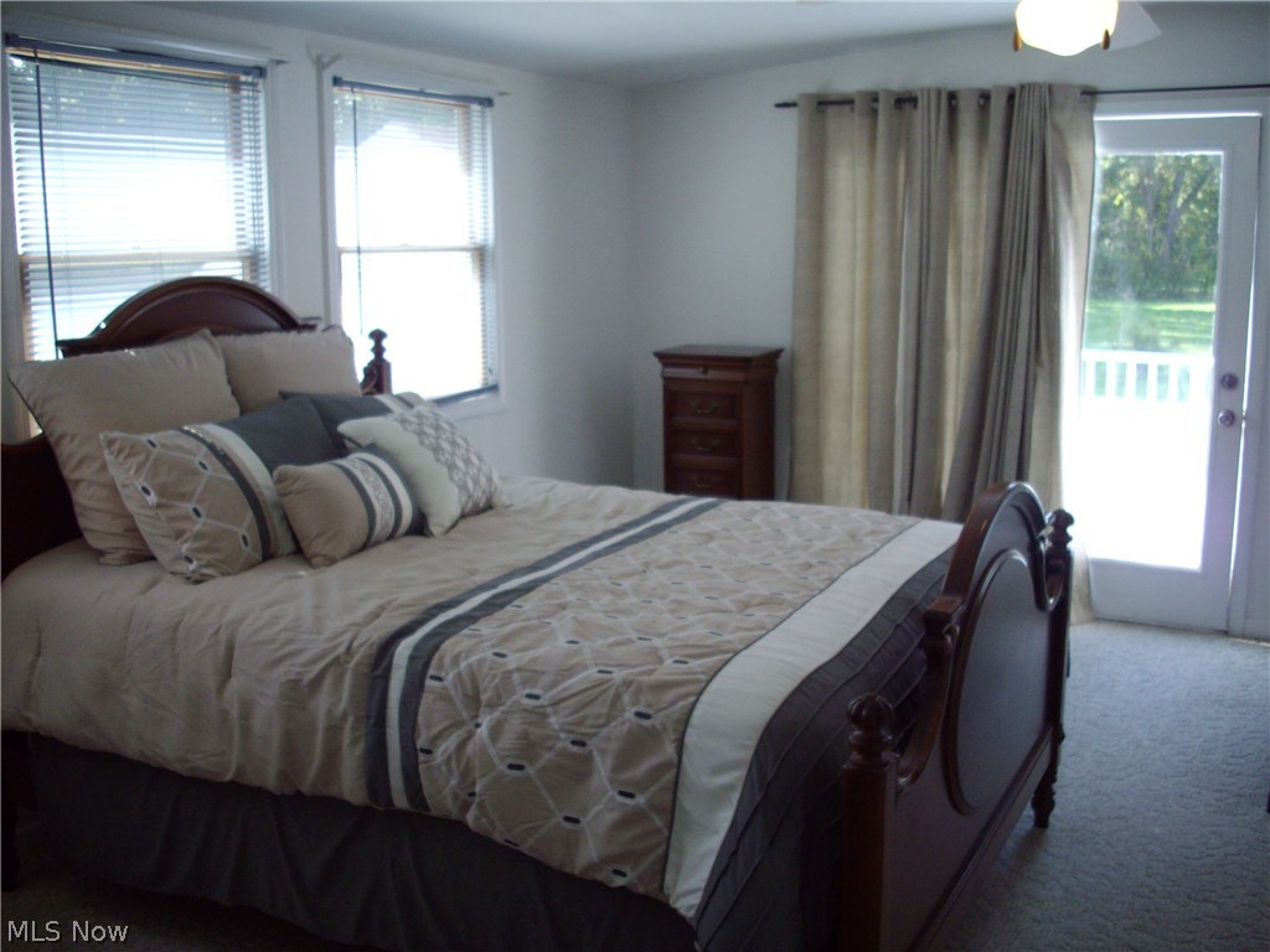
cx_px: 635
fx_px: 1357
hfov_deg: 50.1
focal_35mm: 37
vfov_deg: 38.7
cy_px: 476
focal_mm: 6.2
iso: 160
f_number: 2.8
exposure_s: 1/100
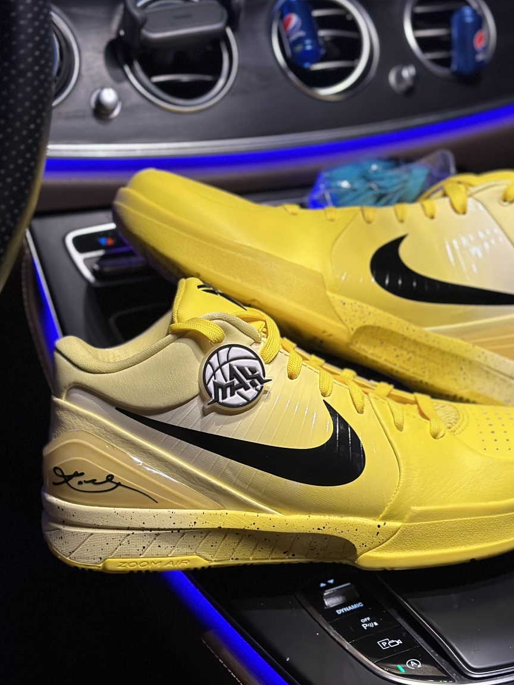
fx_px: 1188
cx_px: 307
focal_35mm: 60
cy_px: 421
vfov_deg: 32.1
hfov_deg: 24.4
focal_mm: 6.86
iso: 320
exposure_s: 1/42
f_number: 1.78
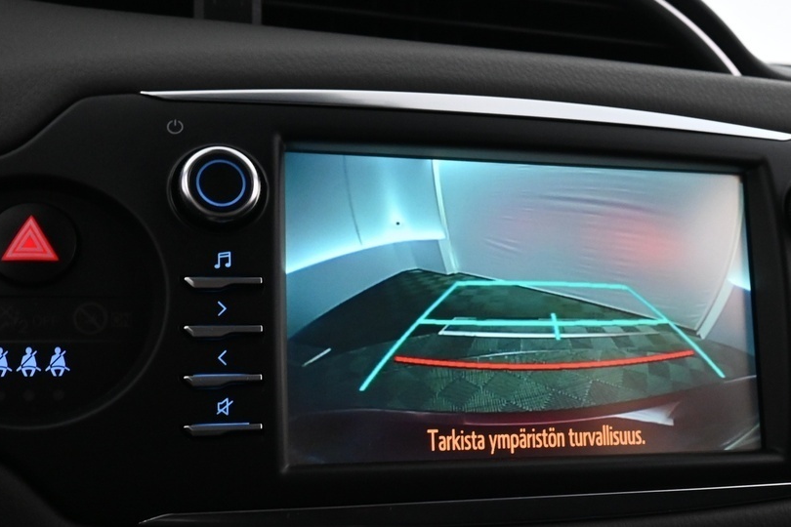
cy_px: 324
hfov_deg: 40.8
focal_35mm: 48
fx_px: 1055
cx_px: 496
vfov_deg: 28.0
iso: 1600
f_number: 6.3
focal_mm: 16
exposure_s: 1/25
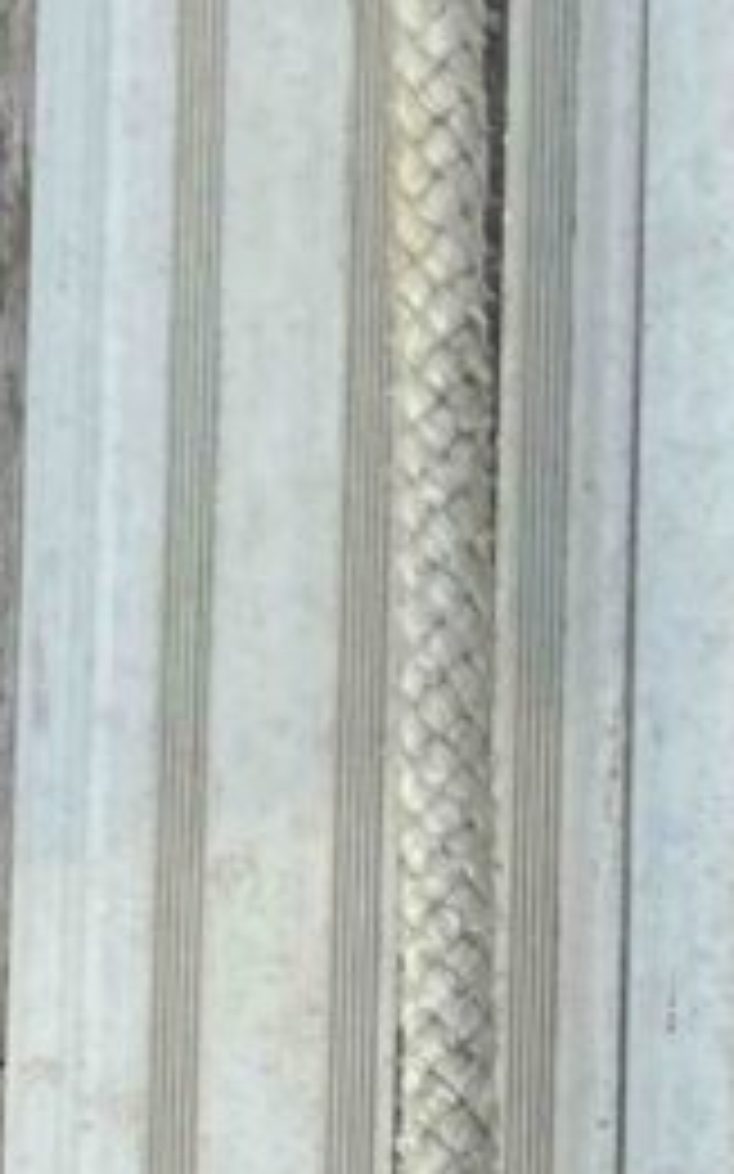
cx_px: 1707
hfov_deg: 10.6
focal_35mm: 108
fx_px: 3459
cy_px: 1295
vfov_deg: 18.5
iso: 32
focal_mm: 4.25
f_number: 1.8
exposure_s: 1/2755
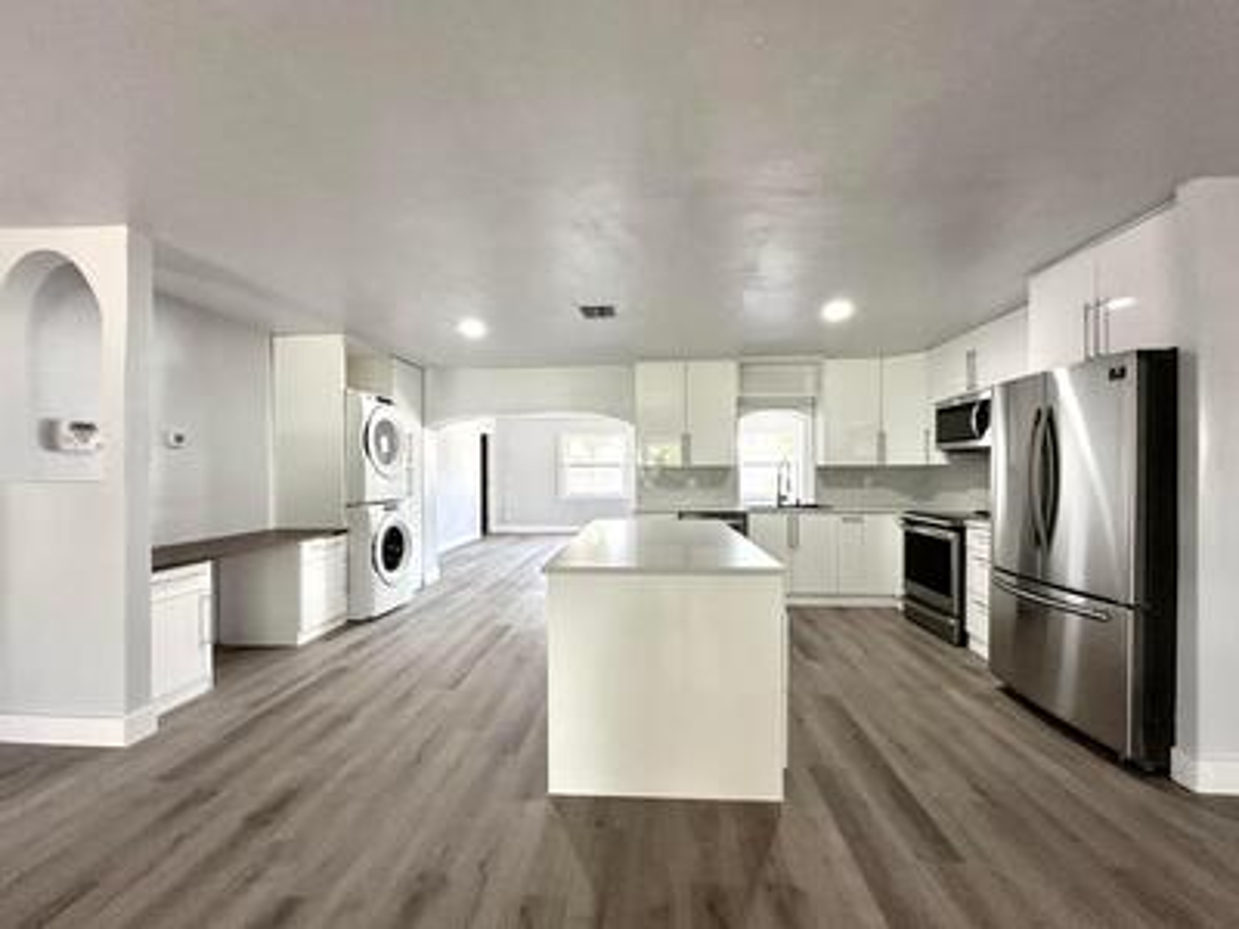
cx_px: 620
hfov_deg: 102.1
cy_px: 464
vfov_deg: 85.7
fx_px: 501
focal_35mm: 14
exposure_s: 1/120
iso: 200
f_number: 2.2
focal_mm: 2.22
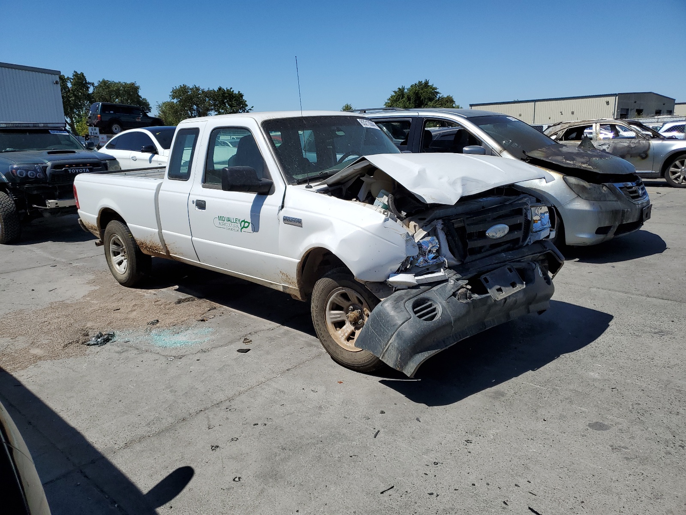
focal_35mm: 26
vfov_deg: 53.1
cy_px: 258
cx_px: 343
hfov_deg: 67.3
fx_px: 515
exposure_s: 1/10000
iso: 50
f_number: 1.5
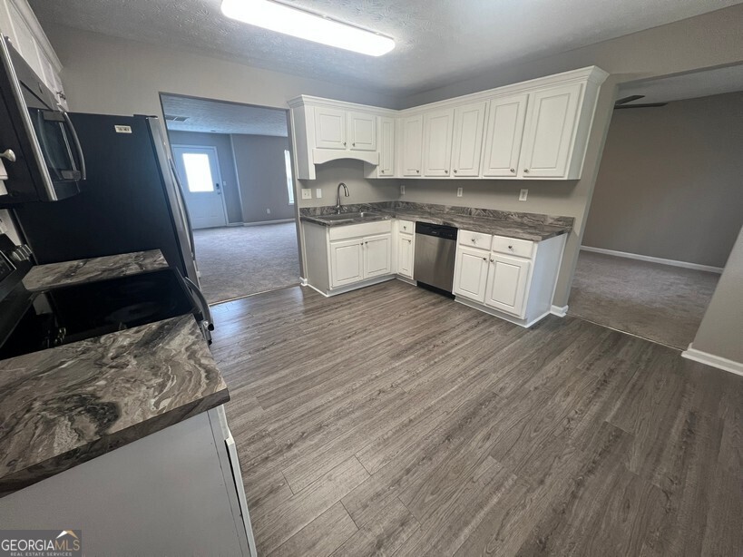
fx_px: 279
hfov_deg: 106.2
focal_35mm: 13
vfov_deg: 89.9
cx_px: 372
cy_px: 278
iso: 200
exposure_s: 1/60
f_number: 1.8
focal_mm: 1.57
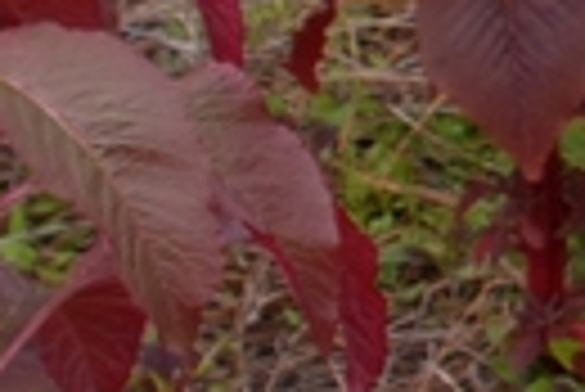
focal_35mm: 331
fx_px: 5385
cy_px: -480
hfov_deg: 5.7
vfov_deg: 4.1
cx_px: 1868
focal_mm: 28
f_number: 7.1
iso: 400
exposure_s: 1/200
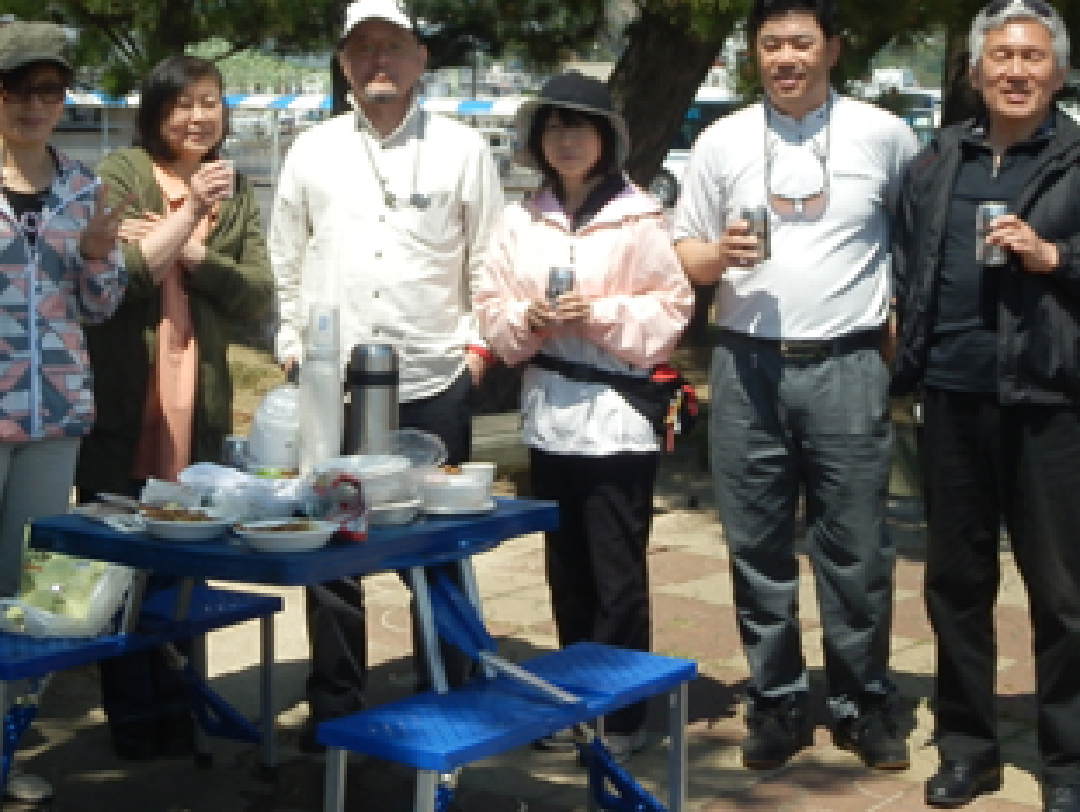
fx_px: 2405
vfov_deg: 19.1
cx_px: 604
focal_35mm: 77
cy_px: 288
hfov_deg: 25.3
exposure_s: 1/800
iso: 100
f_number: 3.9
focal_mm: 6.7
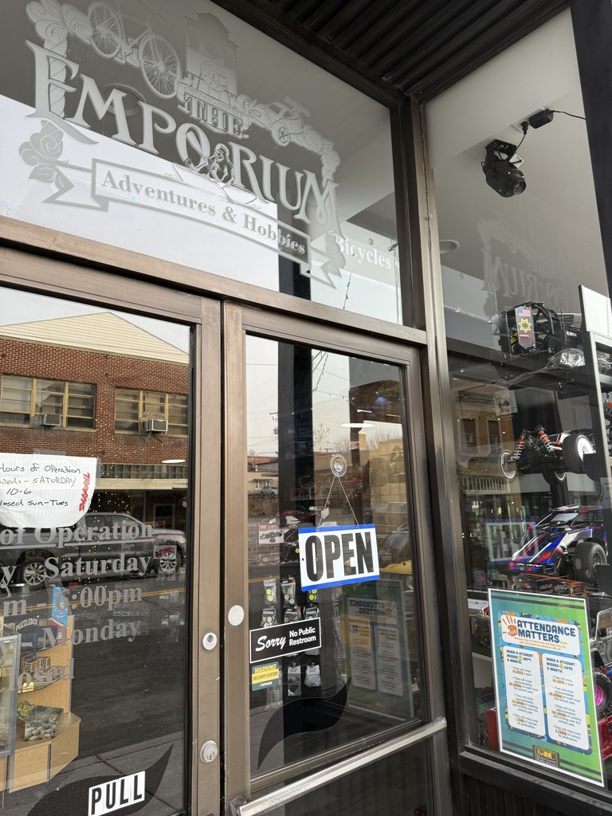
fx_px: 566
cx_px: 306
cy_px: 408
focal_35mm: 24
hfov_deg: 56.8
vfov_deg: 71.6
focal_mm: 6.76
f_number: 1.78
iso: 50
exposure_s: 1/121
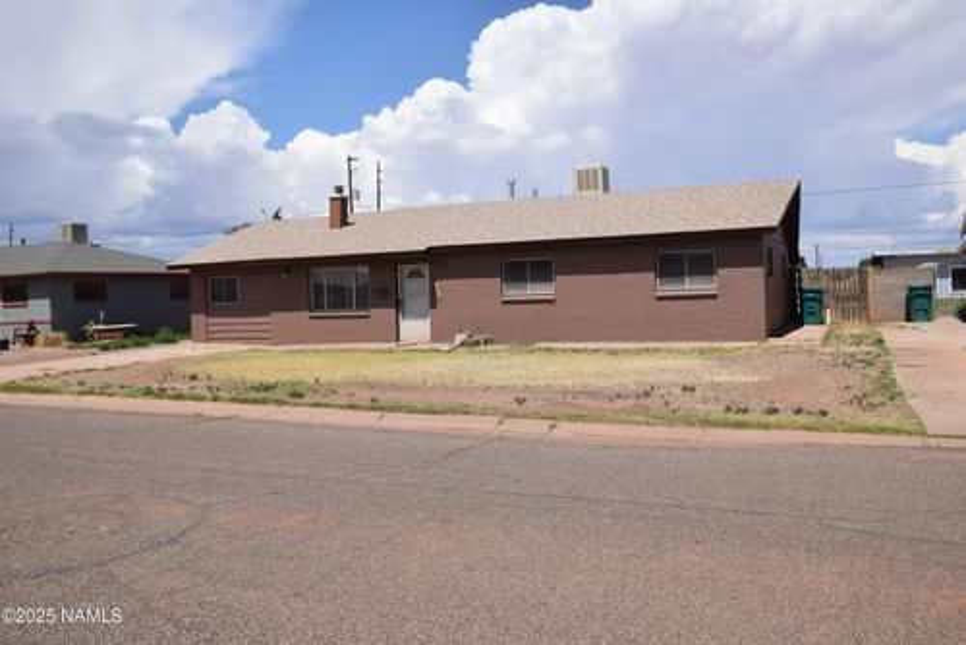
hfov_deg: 61.9
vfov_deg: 43.7
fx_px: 805
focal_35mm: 30
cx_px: 483
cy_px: 322
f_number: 11
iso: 200
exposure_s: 1/500
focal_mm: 20
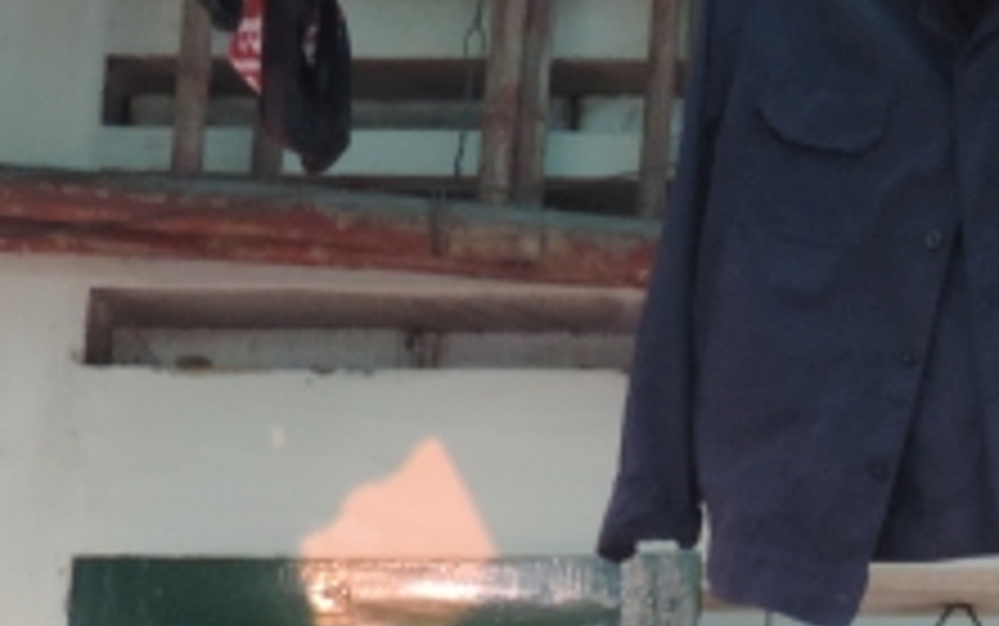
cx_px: 1336
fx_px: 5720
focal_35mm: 210
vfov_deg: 6.2
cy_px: 653
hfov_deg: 9.8
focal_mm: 9.8
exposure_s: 1/30
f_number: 3.7
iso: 400
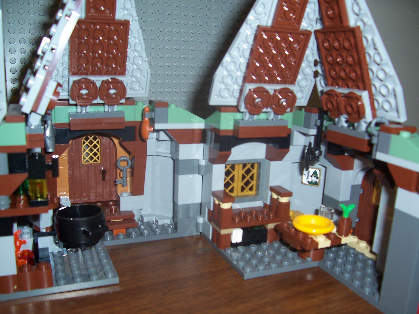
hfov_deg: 54.0
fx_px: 412
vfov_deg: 41.8
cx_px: 210
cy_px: 157
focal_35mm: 34
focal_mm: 5.6
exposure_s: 1/60
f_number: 2.7
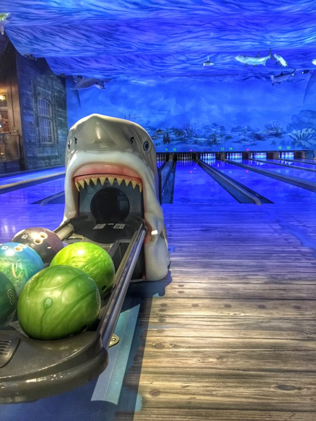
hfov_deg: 48.2
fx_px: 353
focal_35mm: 29
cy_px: 210
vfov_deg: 61.7
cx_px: 158
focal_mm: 4.15
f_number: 2.2
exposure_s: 1/15
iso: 320
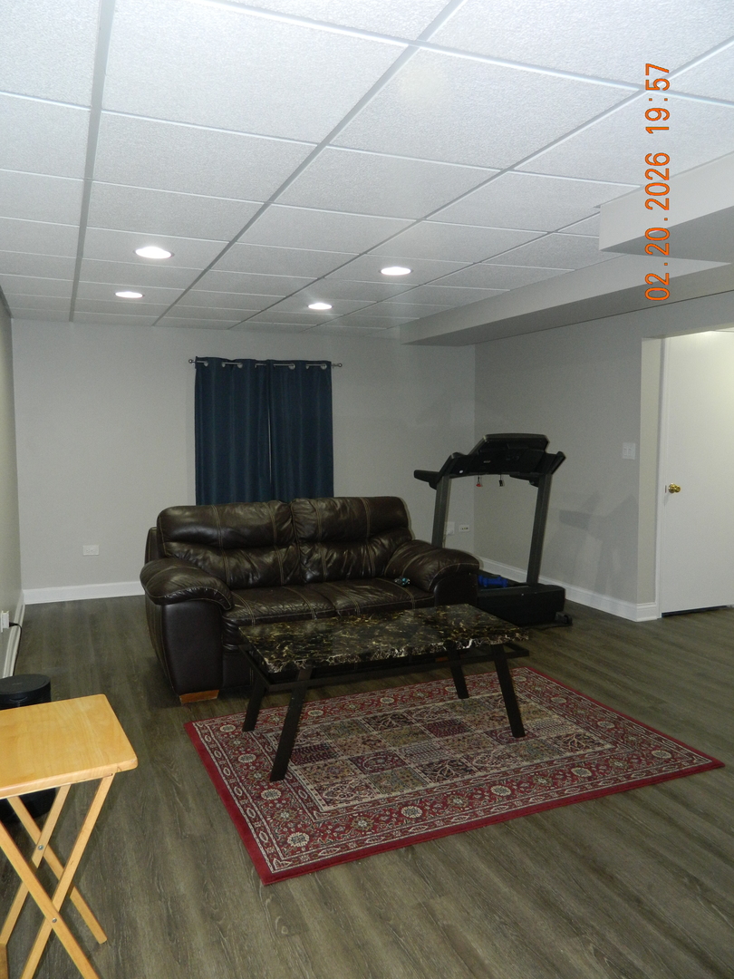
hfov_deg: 54.9
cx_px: 367
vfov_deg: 69.4
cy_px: 490
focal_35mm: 25
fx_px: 707
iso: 200
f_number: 3.1
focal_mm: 4.5
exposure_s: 1/30
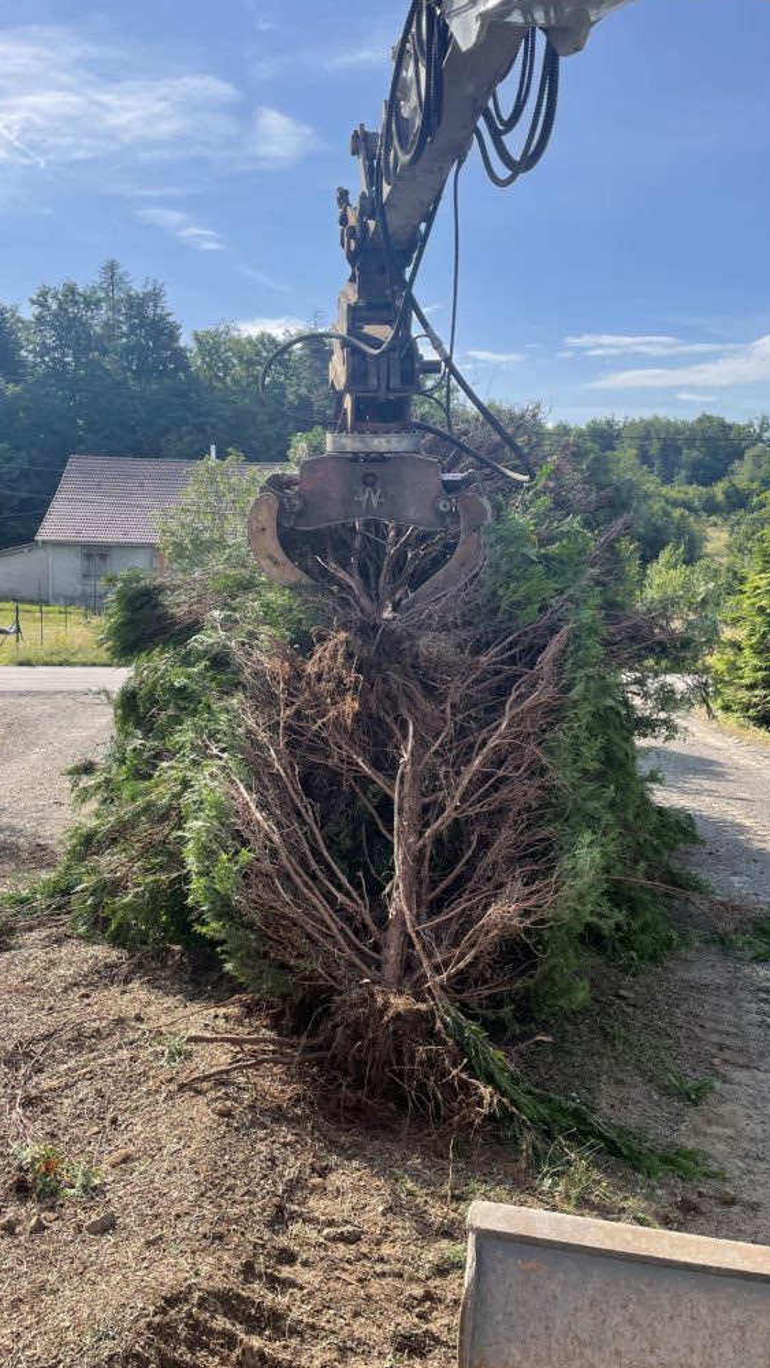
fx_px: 1052
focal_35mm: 29
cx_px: 361
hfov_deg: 40.2
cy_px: 689
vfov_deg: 66.1
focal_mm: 4.2
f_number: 1.6
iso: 32
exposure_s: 1/1916
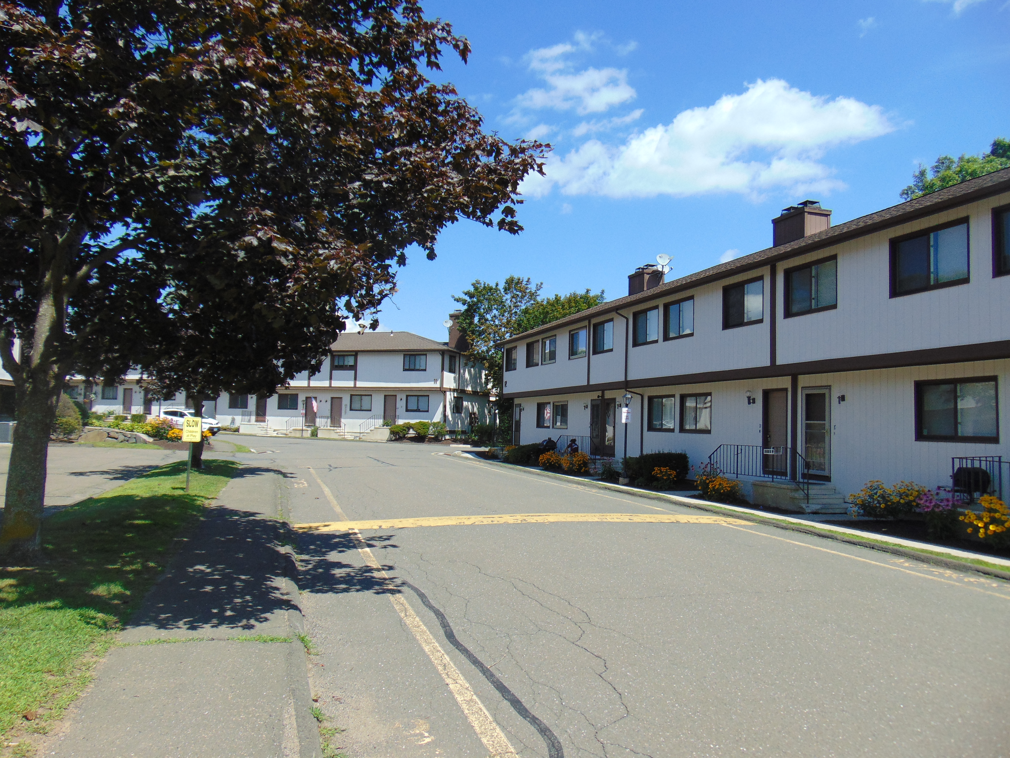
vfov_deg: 54.9
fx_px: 729
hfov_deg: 69.4
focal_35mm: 25
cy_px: 379
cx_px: 505
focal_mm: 4.5
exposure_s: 1/1000
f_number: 3
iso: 80
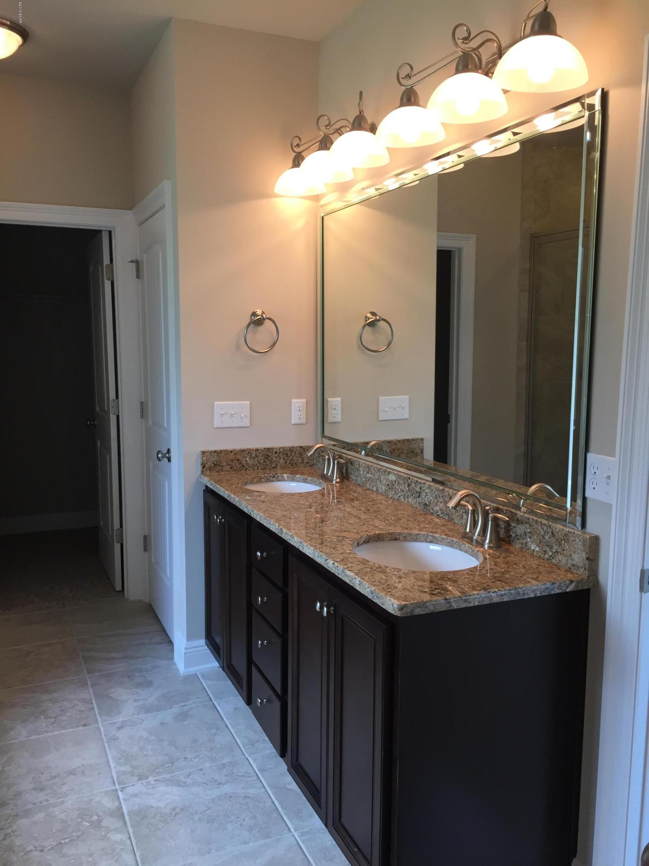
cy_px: 433
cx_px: 324
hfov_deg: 48.2
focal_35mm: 29
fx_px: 725
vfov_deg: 61.7
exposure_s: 1/40
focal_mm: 4.15
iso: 40
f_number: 2.2
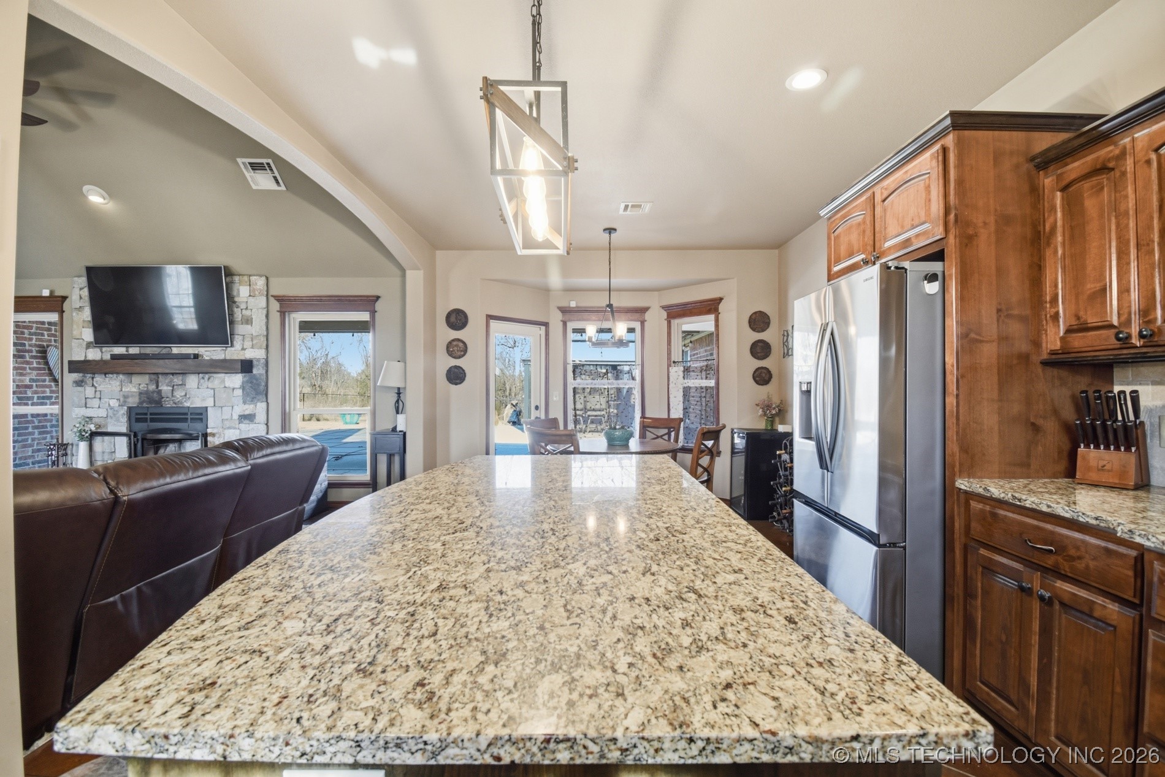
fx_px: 485
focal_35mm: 15
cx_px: 582
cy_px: 388
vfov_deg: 77.3
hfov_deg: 100.4
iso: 250
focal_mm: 10
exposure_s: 1/20
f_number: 13
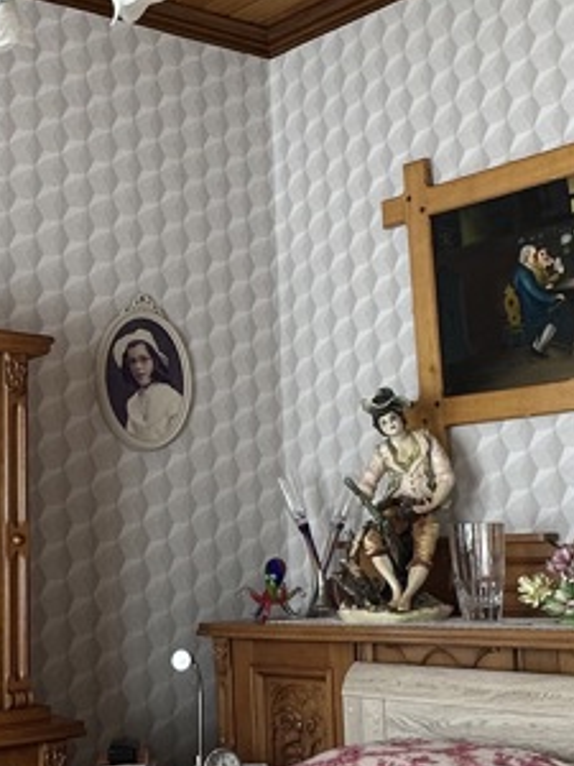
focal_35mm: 56
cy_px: 375
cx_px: 214
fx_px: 1238
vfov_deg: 34.3
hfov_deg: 26.0
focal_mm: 2.22
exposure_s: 1/99
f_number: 2.2
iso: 100
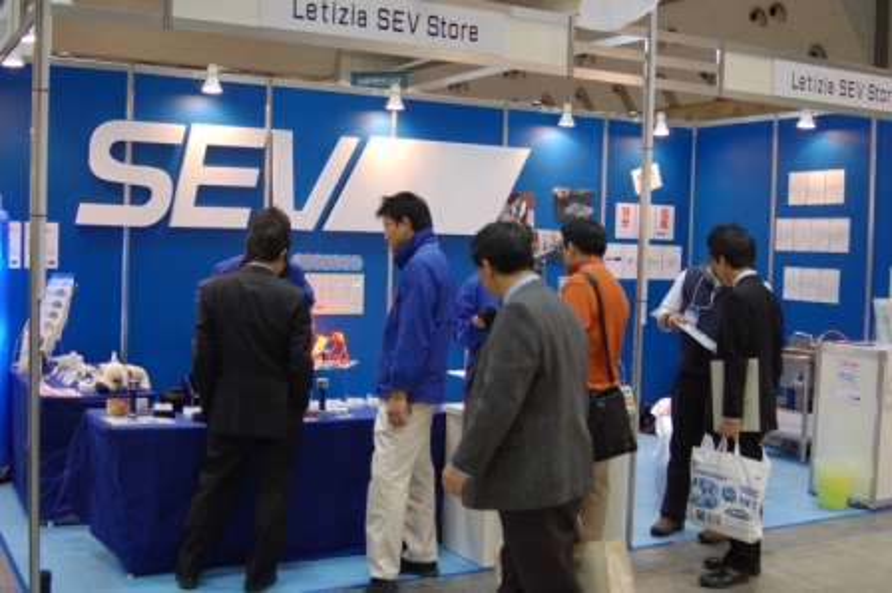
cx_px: 446
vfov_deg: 31.8
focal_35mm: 42
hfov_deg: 46.4
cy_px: 296
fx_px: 1040
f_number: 3.3
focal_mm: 28
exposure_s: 1/80
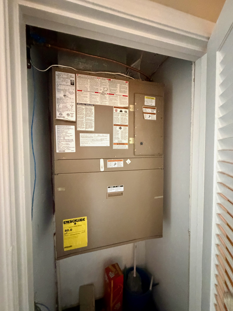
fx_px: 126
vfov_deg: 102.1
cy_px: 156
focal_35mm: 14
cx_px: 116
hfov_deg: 85.7
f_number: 2.2
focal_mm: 2.22
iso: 1250
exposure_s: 1/40
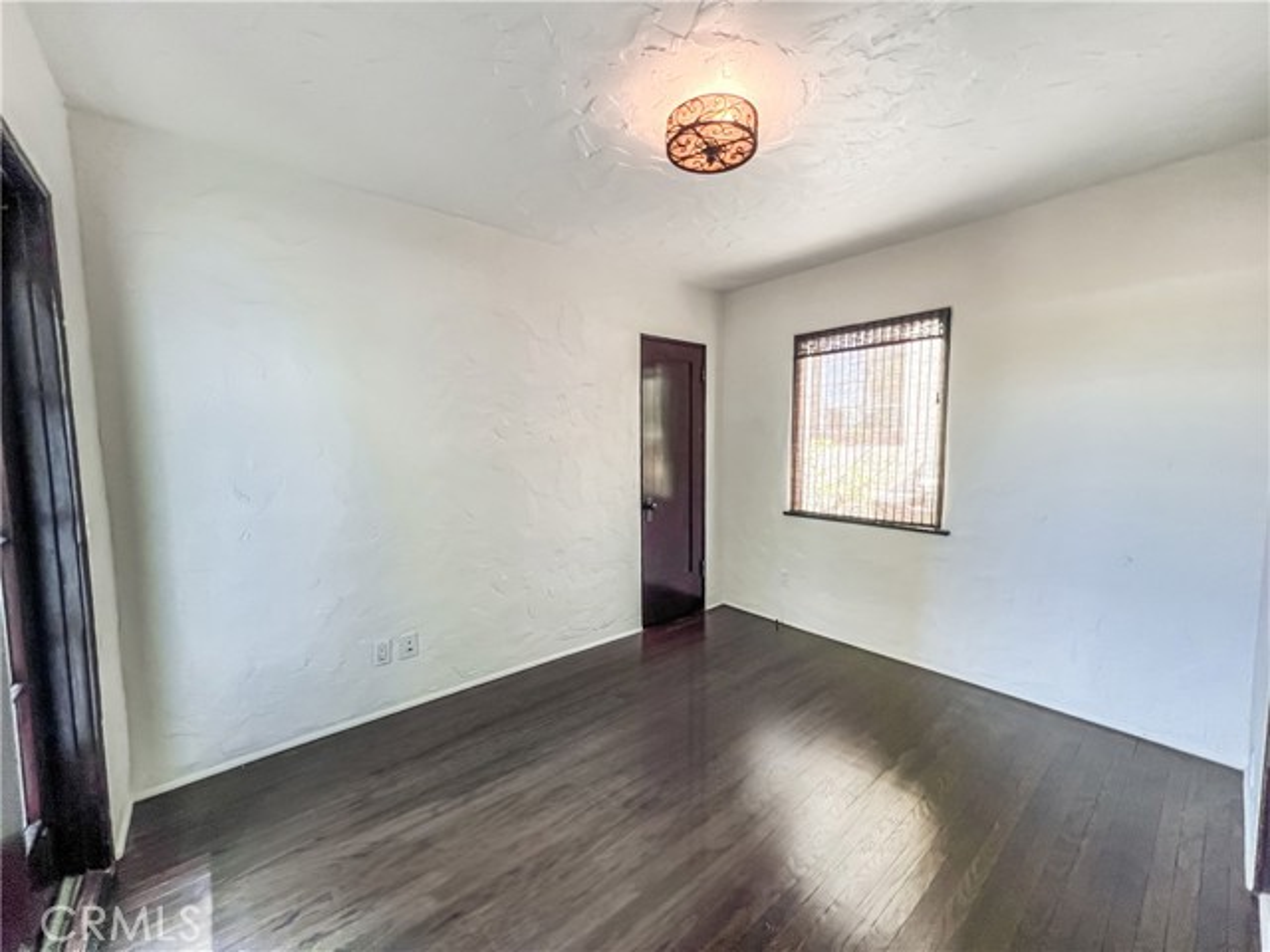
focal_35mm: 13
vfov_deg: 89.9
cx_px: 635
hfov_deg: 106.2
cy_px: 476
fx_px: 477
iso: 160
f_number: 1.8
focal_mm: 1.57
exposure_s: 1/60
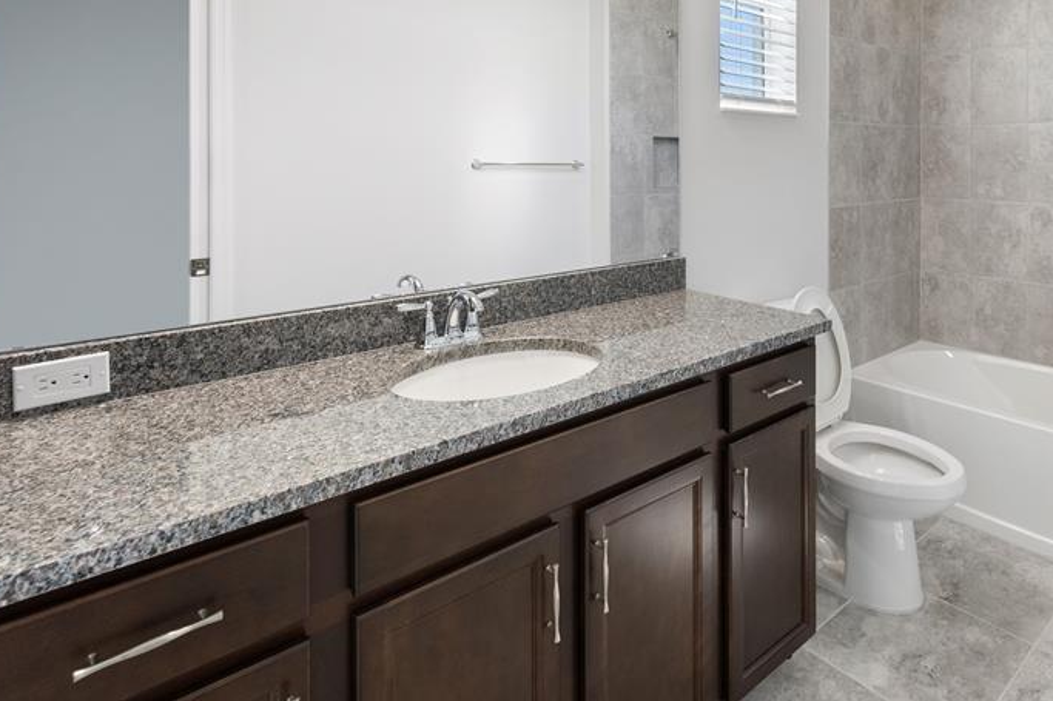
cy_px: 193
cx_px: 695
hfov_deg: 78.8
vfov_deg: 57.1
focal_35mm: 21
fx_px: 614
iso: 1600
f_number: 5.6
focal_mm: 14
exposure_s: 1/125
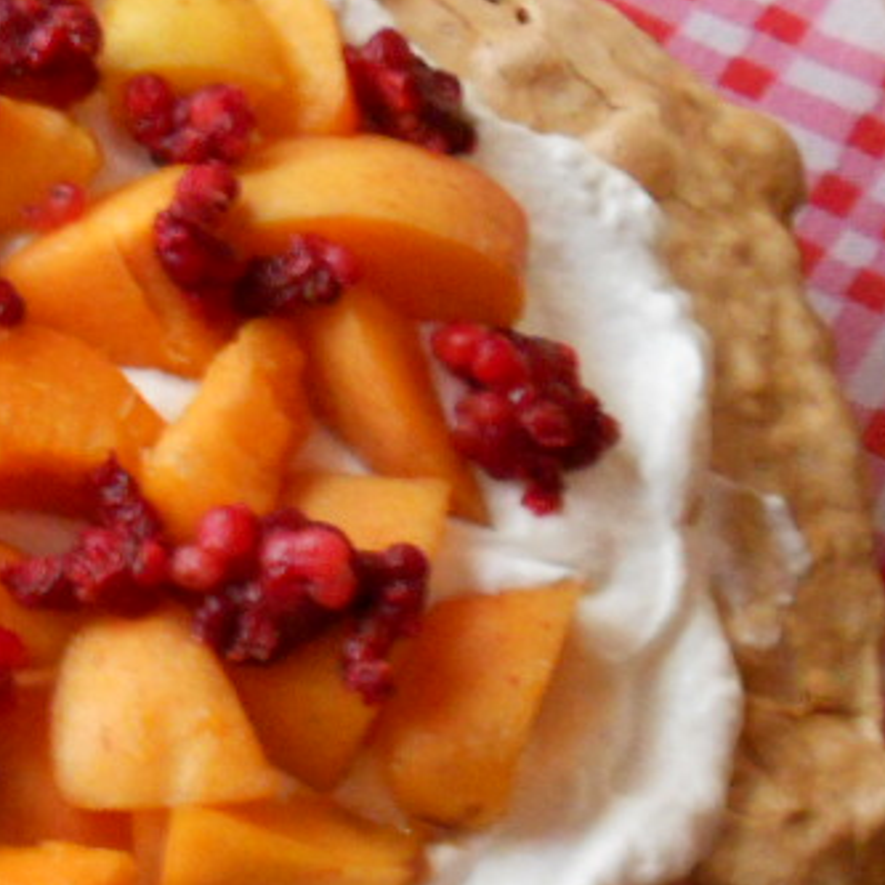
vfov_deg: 19.8
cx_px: -266
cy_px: 638
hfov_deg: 18.5
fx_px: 2516
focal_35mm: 87
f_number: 3.5
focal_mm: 5.8
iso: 500
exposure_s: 1/8
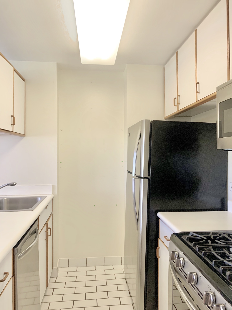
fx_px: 232
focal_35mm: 26
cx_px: 116
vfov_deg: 67.3
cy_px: 155
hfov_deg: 53.1
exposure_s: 1/60
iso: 160
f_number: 1.8
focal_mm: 4.25
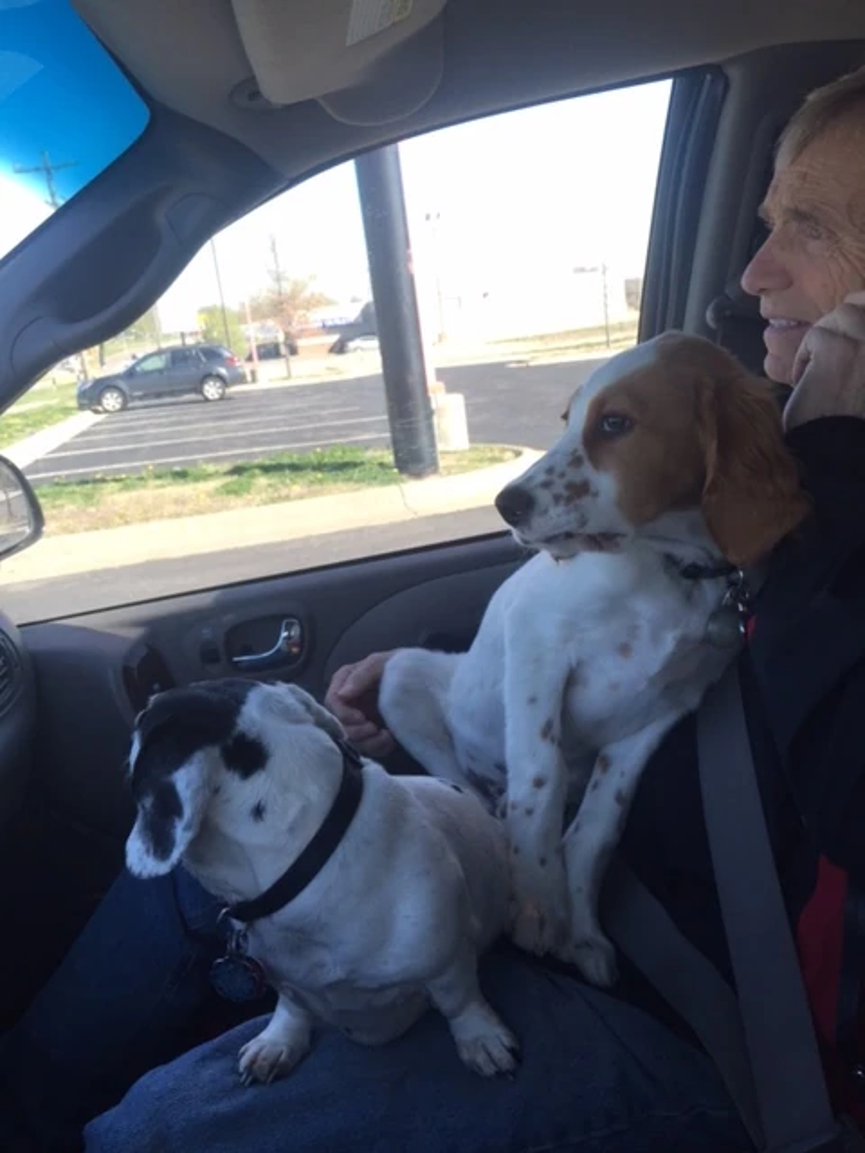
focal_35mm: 29
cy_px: 576
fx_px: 966
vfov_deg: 61.7
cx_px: 432
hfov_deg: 48.2
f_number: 2.2
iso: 32
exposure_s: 1/230
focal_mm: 4.15
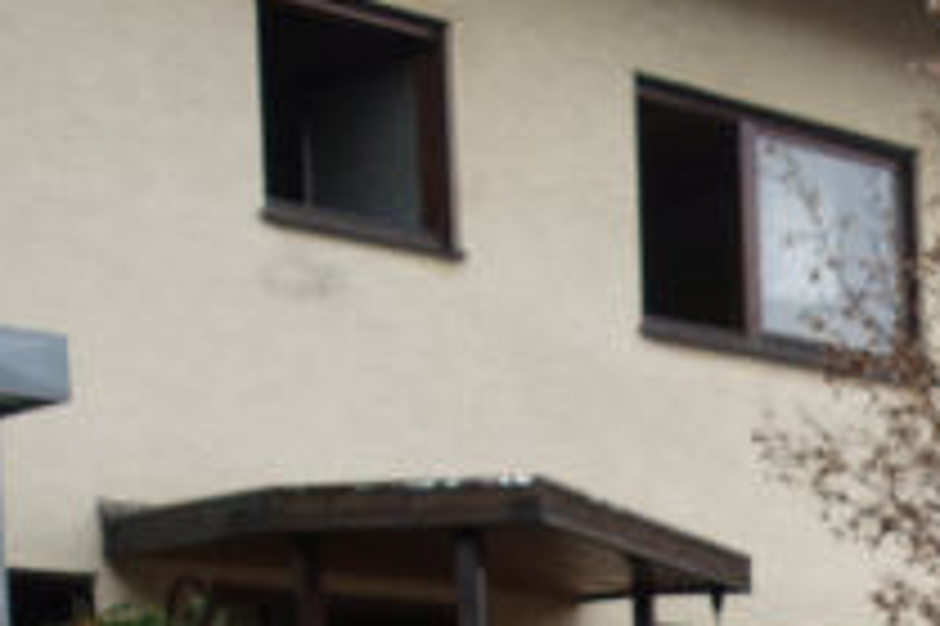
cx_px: 1435
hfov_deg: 17.2
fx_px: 2792
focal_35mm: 107
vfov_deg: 11.6
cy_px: 1191
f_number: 3.5
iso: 125
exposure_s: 1/80
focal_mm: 10.4
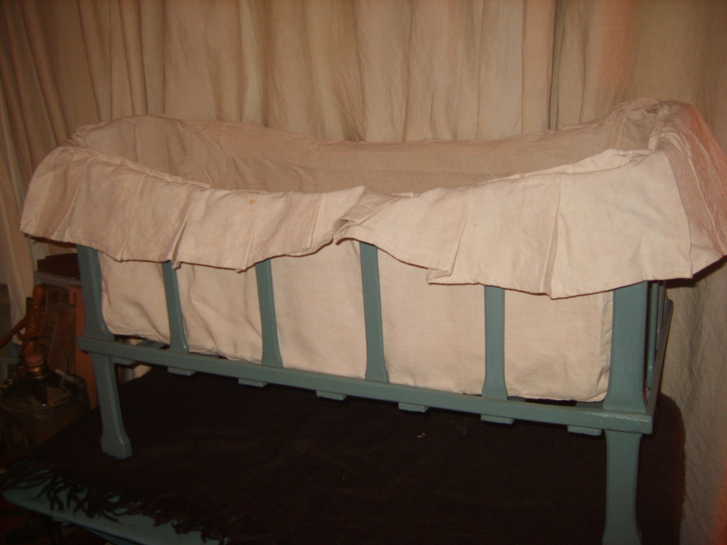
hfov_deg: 52.6
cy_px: 272
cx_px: 364
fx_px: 735
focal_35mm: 35
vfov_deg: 40.7
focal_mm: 7.4
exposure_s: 1/30
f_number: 2.8
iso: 100
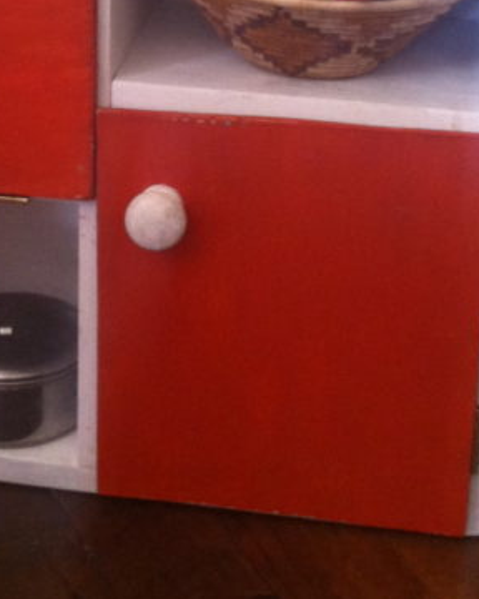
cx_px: 162
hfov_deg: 15.8
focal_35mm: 97
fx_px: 1719
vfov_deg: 18.8
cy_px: -97
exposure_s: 1/15
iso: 200
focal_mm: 3.85
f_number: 2.8
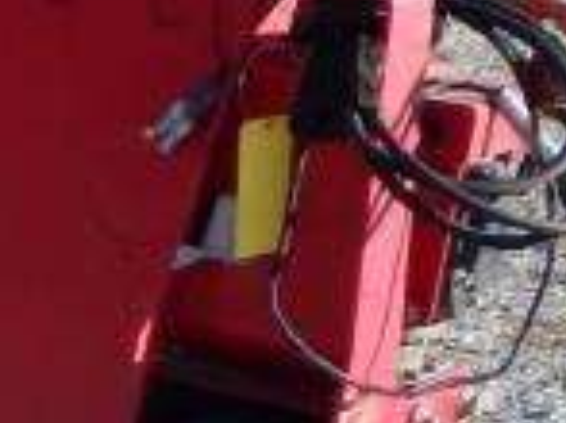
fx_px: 2500
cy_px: 304
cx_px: -1147
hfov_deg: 9.8
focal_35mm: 153
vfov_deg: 9.7
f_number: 3
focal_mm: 4
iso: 125
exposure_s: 1/800
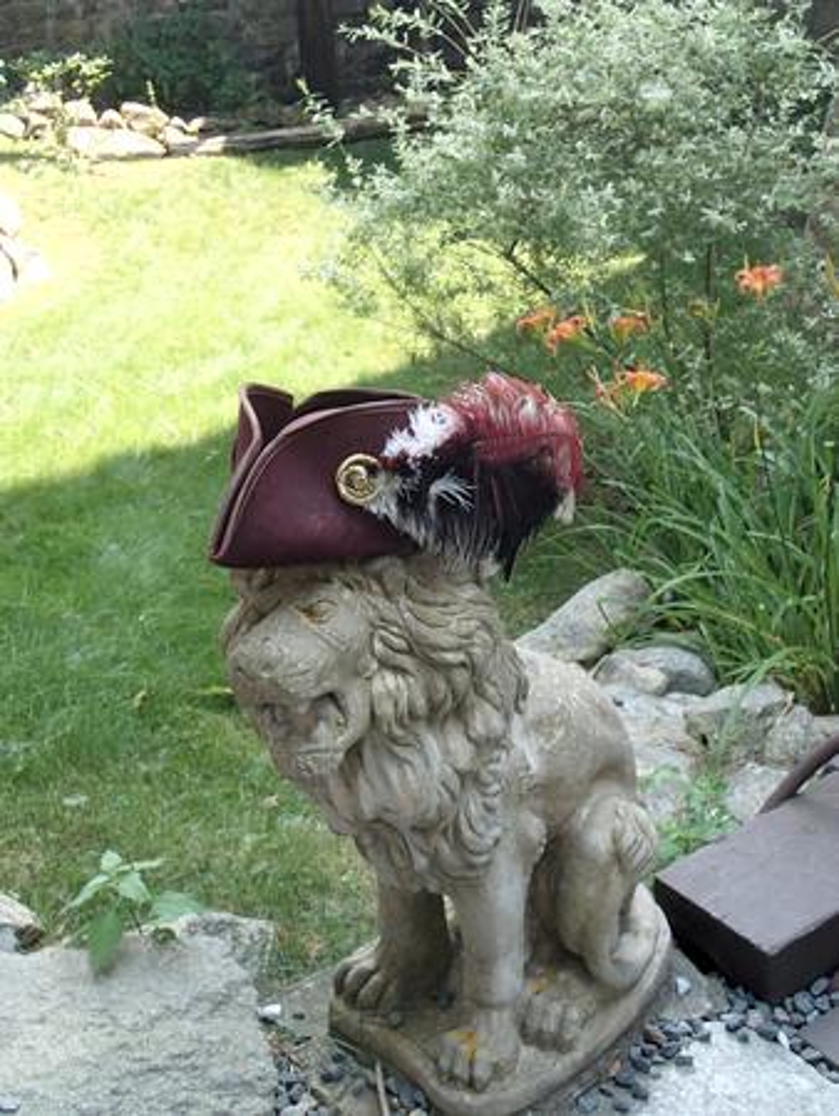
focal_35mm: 43
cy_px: 558
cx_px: 420
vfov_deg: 43.8
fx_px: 1388
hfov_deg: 33.6
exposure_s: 1/80
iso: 100
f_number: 4
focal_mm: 7.9
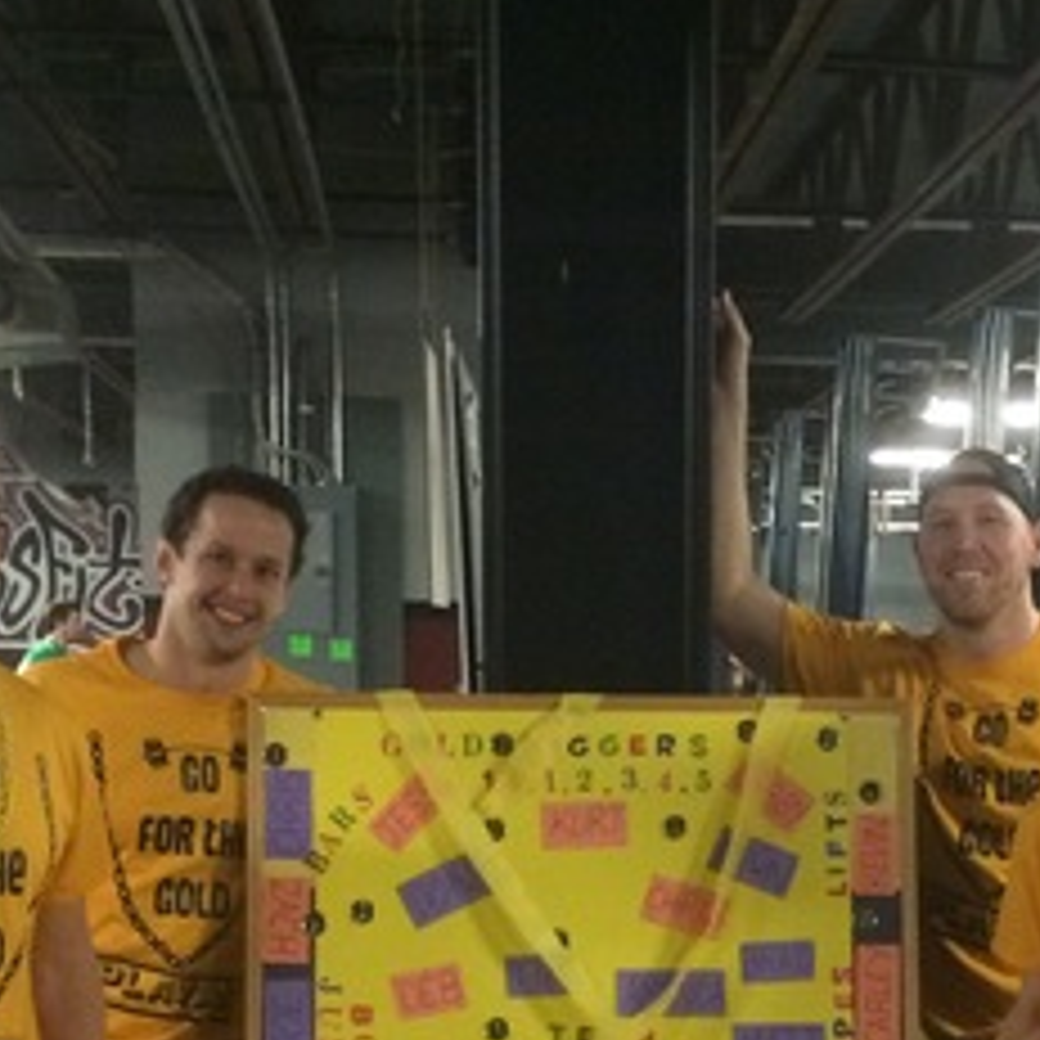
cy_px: 1031
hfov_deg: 21.5
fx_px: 2719
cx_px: 770
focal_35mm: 80
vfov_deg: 21.0
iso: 320
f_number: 2.2
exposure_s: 1/15
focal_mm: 4.15
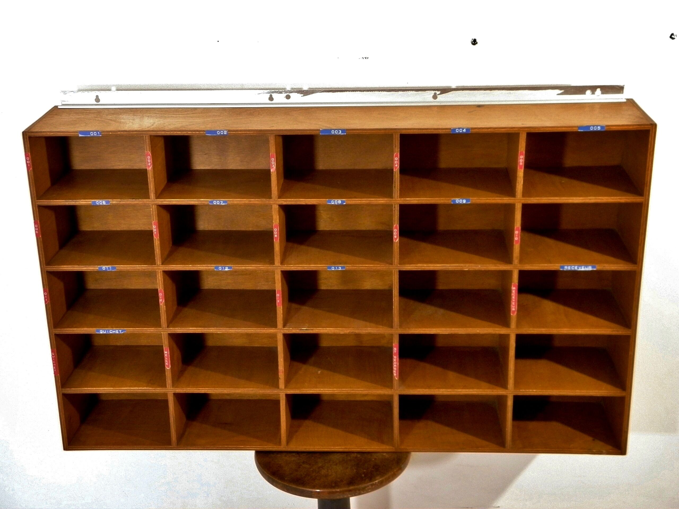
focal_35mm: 50
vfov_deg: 29.1
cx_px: 340
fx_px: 981
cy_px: 254
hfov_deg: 38.2
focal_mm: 9.1
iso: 320
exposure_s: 1/8
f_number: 4
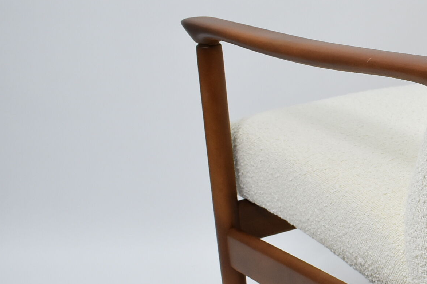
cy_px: 169
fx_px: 818
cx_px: 508
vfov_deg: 19.7
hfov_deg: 26.2
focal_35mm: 69
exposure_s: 1/125
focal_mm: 18
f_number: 5
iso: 800
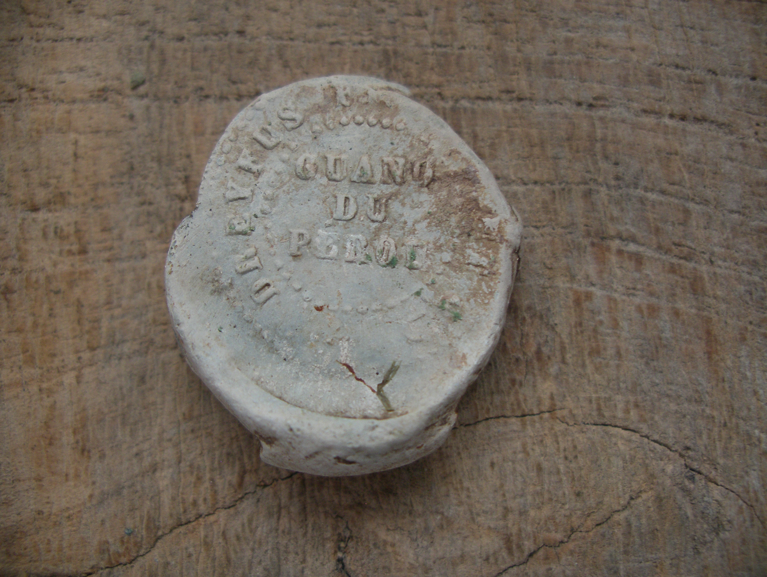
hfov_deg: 50.1
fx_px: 820
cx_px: 384
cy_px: 288
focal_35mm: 37
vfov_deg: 38.7
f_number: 2.8
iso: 200
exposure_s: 1/30
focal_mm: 7.8
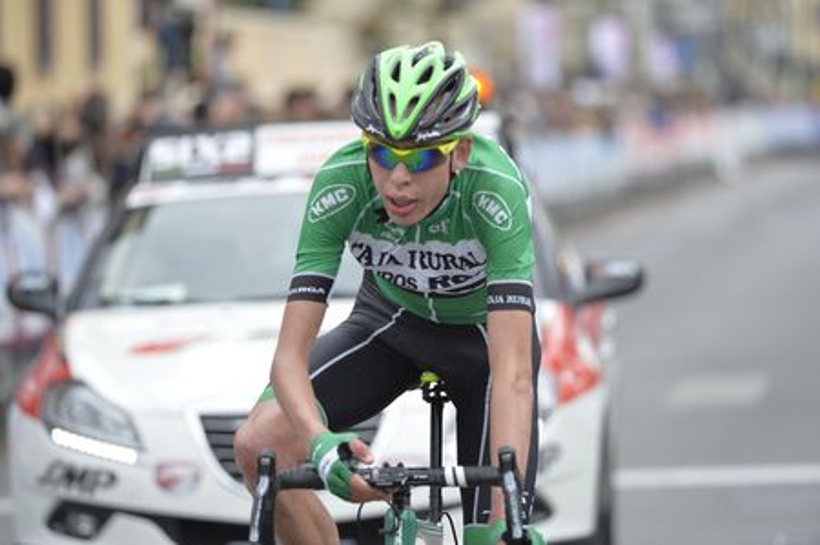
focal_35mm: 300
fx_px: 6826
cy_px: 272
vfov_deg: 4.6
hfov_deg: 6.9
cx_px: 410
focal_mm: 300
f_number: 5
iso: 800
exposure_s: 1/1600
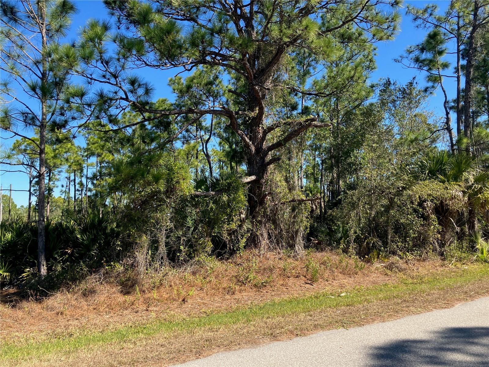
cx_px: 244
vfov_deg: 49.7
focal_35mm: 28
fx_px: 396
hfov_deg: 63.4
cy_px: 184
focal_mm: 3.99
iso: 32
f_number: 1.8
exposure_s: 1/852
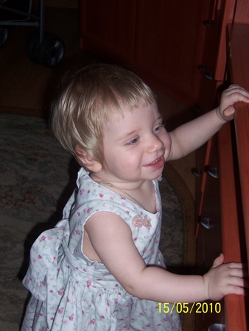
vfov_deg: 32.2
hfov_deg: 24.4
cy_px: 166
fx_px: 575
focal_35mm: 60
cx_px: 124
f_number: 4
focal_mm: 10
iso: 80
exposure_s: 1/90
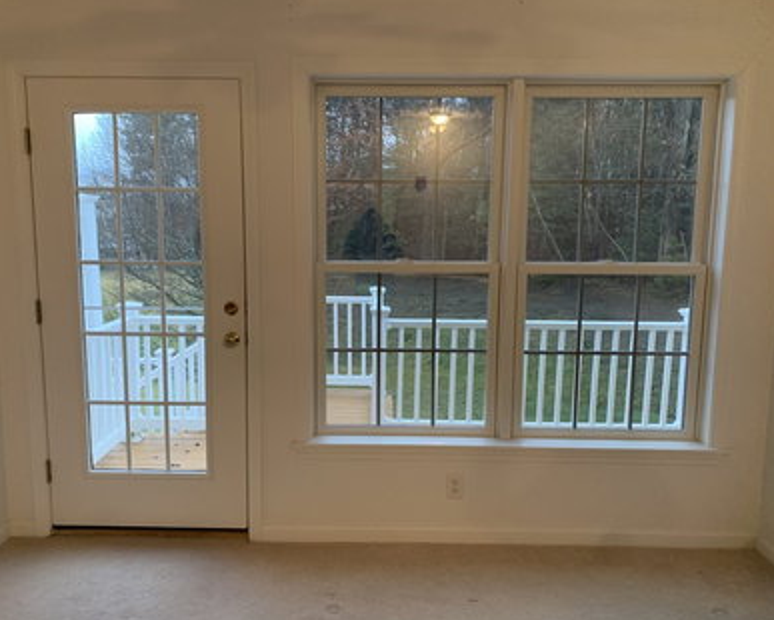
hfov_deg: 62.1
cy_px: 310
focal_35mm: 28
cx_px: 361
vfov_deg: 51.6
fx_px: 642
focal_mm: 4.25
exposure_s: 1/60
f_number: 1.8
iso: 320
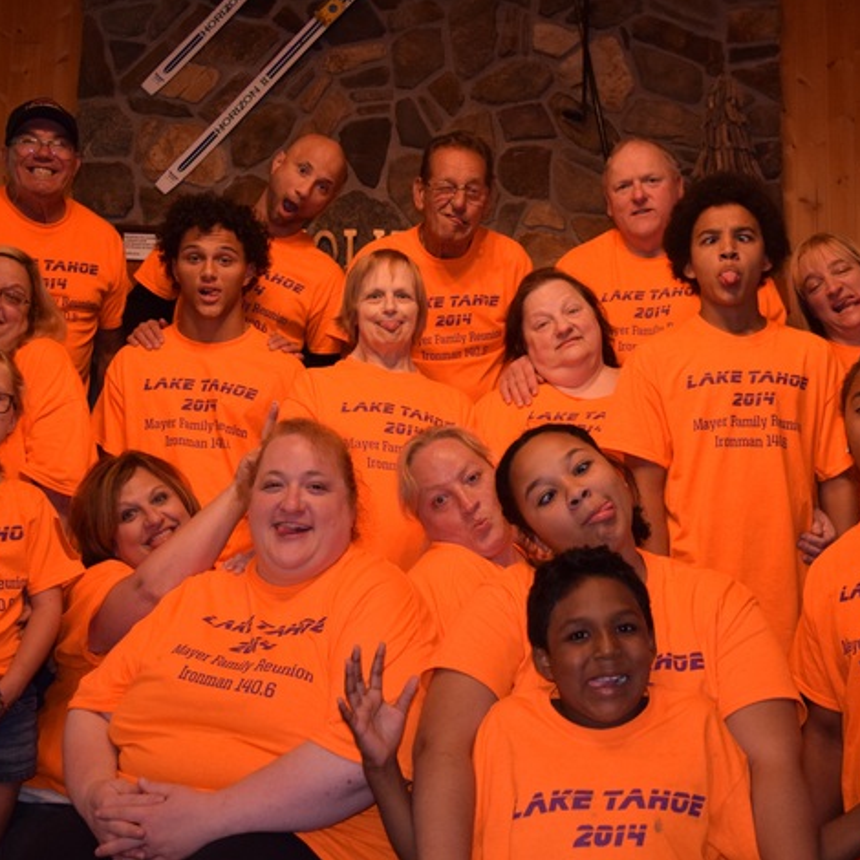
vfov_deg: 39.2
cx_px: 489
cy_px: 423
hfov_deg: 39.1
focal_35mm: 43
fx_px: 1209
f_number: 3.8
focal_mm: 22
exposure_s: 1/60
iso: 1800
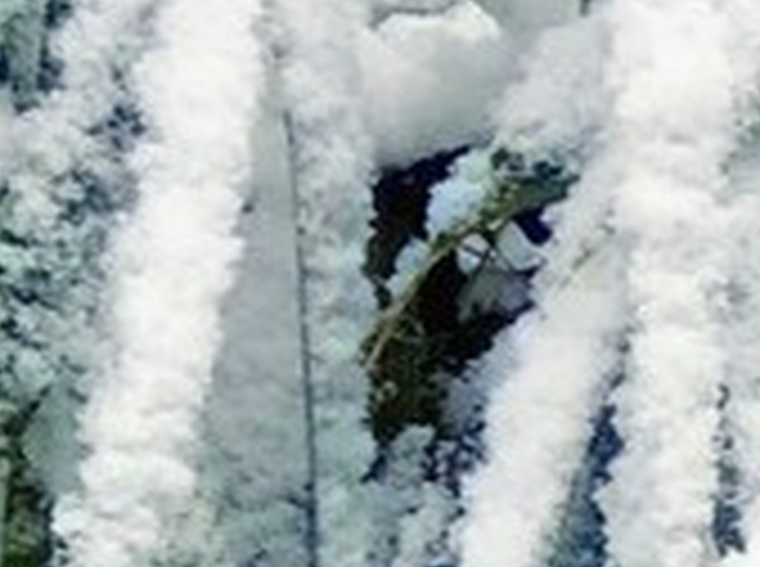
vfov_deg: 3.7
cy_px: 562
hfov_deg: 4.9
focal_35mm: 405
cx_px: 1160
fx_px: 8873
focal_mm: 6.6
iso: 25
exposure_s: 1/50
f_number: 2.8
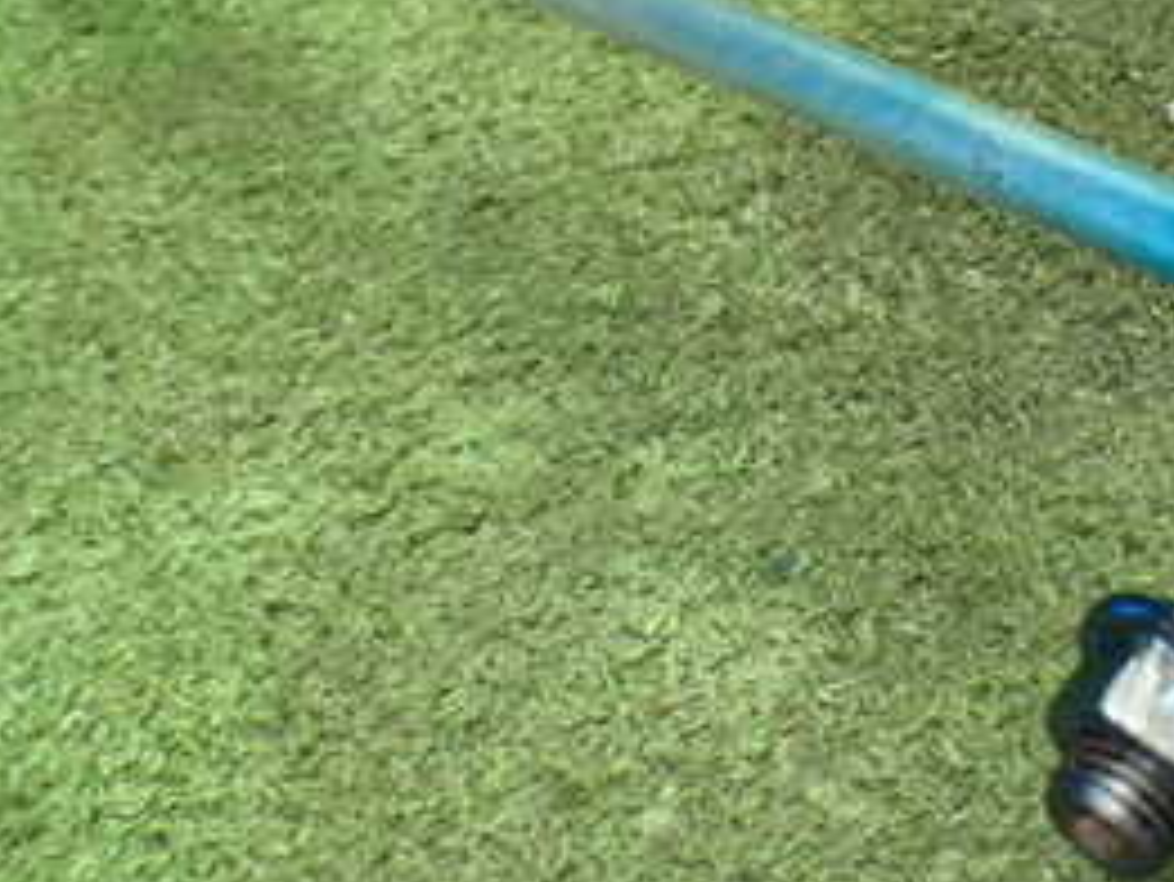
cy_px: 252
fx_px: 2341
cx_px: 733
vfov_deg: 21.2
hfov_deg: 28.1
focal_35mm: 69
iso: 800
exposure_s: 1/80
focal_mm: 5.4
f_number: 2.3
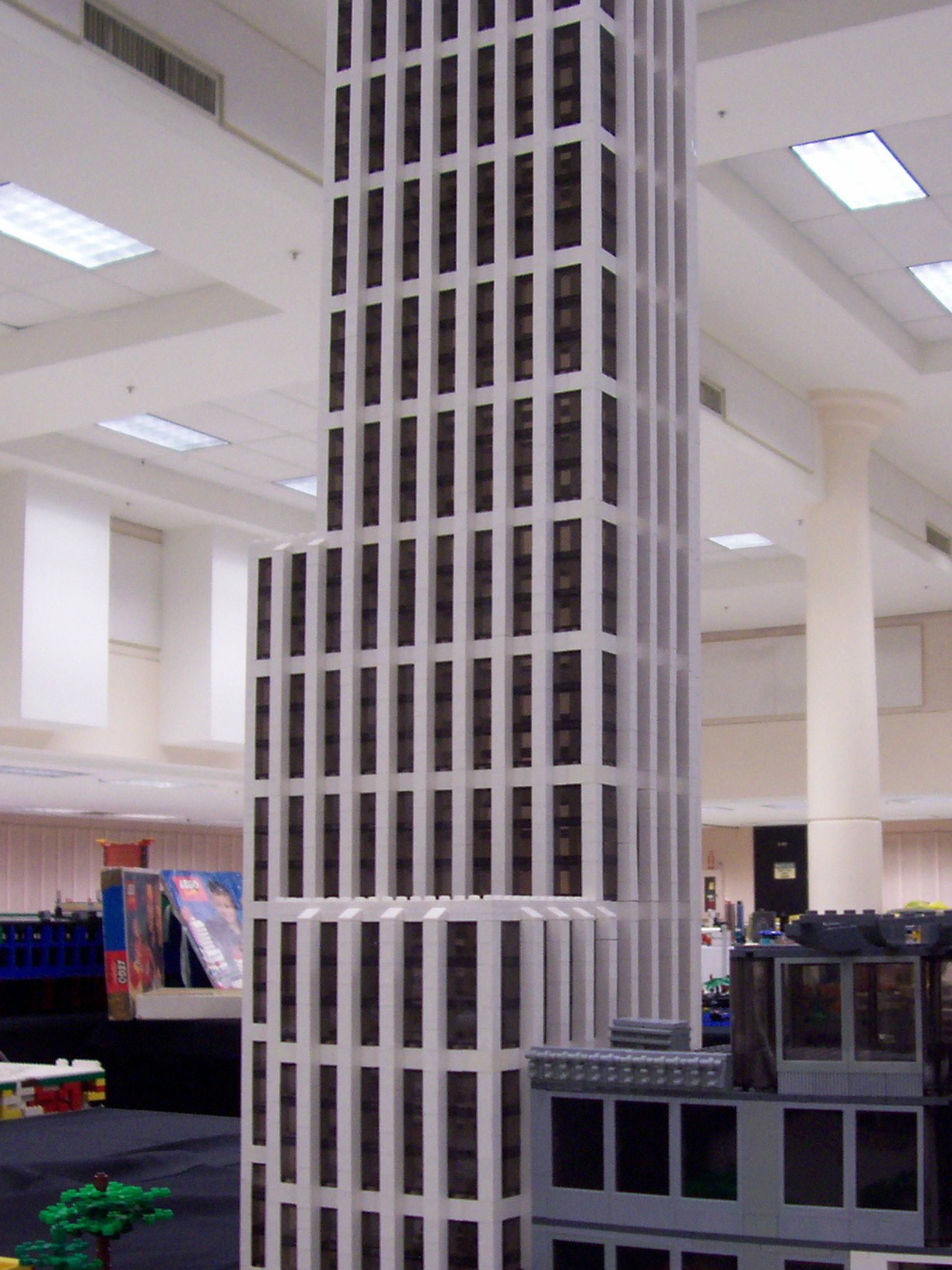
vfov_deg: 39.4
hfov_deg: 30.1
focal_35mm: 48
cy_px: 786
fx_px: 1760
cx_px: 616
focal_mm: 5.6
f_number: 2.7
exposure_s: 1/32
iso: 140
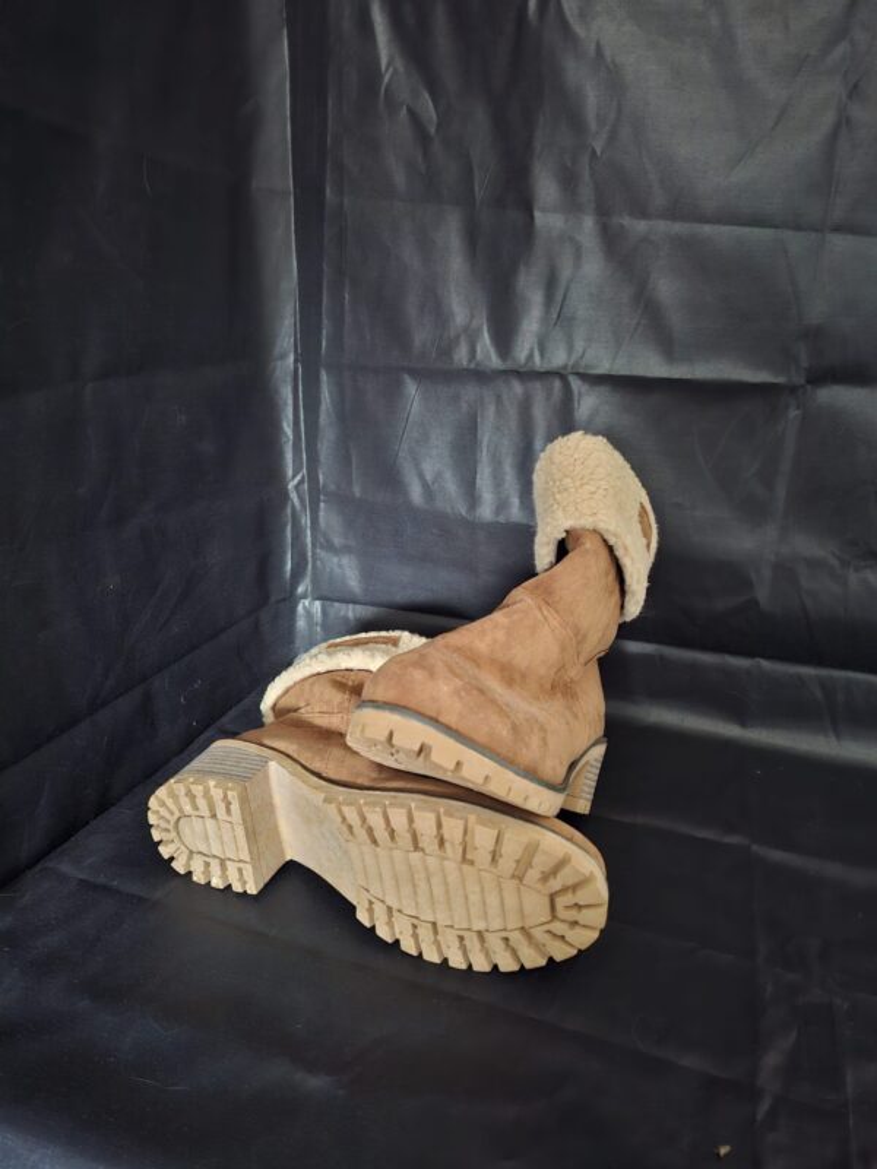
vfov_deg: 73.9
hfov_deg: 58.9
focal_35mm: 23
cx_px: 438
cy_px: 584
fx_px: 777
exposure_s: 1/14
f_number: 1.8
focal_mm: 5.54
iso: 1250
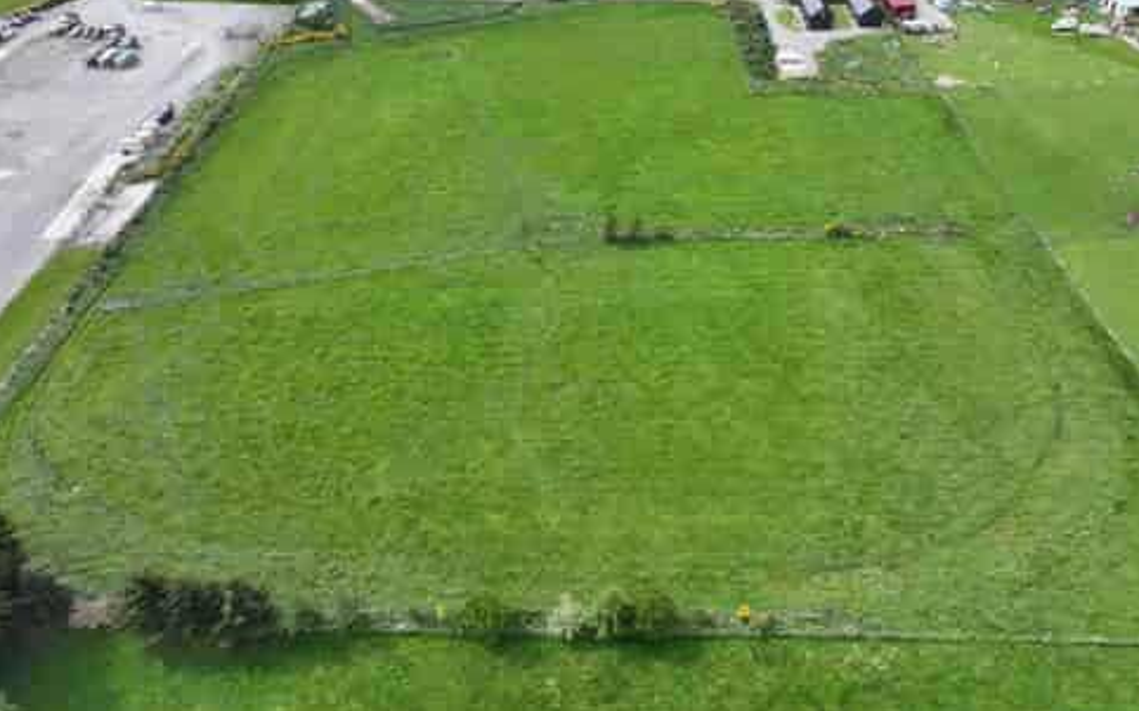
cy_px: 346
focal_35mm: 26
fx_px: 807
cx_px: 575
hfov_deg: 70.4
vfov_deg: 47.6
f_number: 2.8
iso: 100
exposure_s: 1/800
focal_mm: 12.29
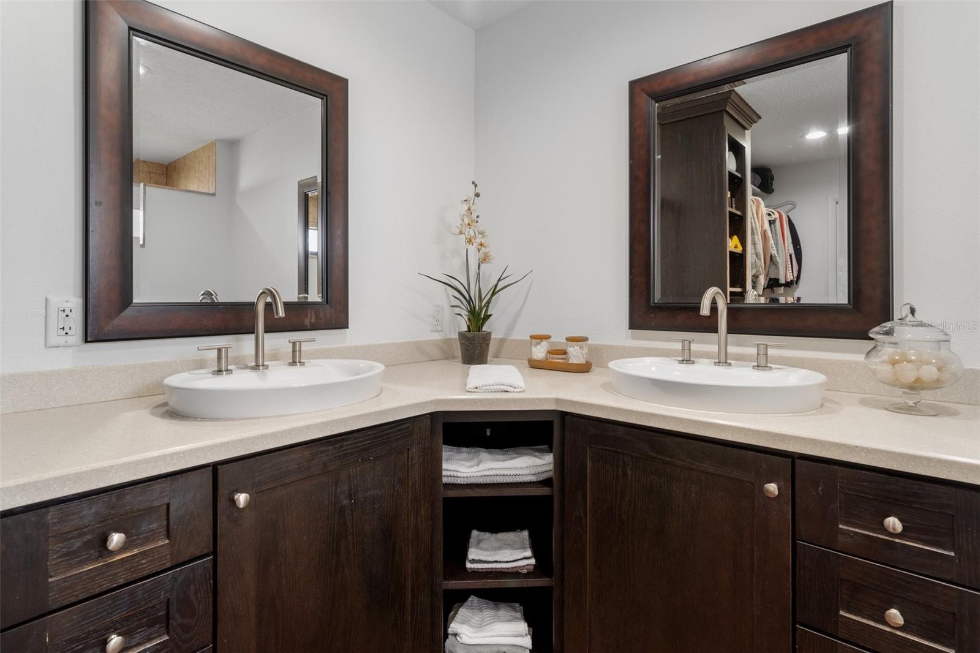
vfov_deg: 70.4
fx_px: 463
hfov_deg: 93.3
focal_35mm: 17
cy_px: 326
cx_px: 490
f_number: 8
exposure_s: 1/1.25
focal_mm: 17
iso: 640
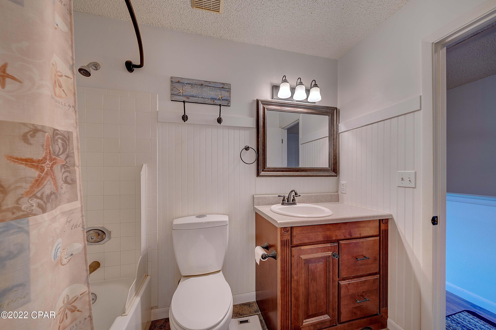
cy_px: 165
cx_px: 248
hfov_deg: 112.6
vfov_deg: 90.0
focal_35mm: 12
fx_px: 165
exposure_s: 1/4
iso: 100
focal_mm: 12
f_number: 5.6
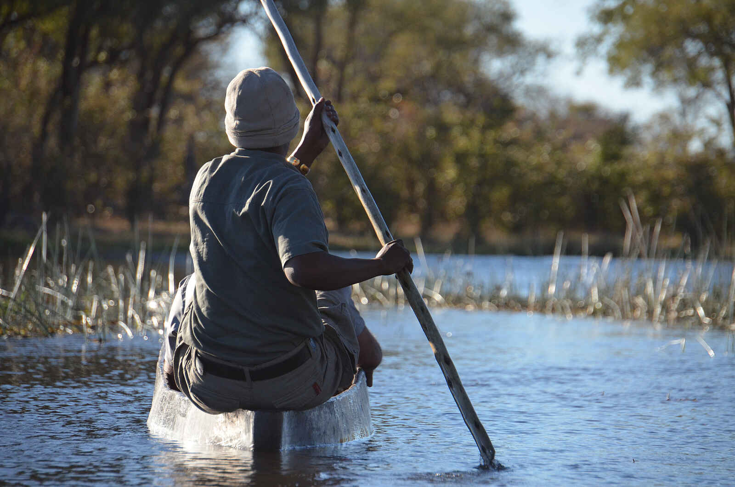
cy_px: 244
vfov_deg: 4.9
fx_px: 5654
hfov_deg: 7.4
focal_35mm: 278
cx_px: 368
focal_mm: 185
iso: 800
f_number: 6
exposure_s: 1/800
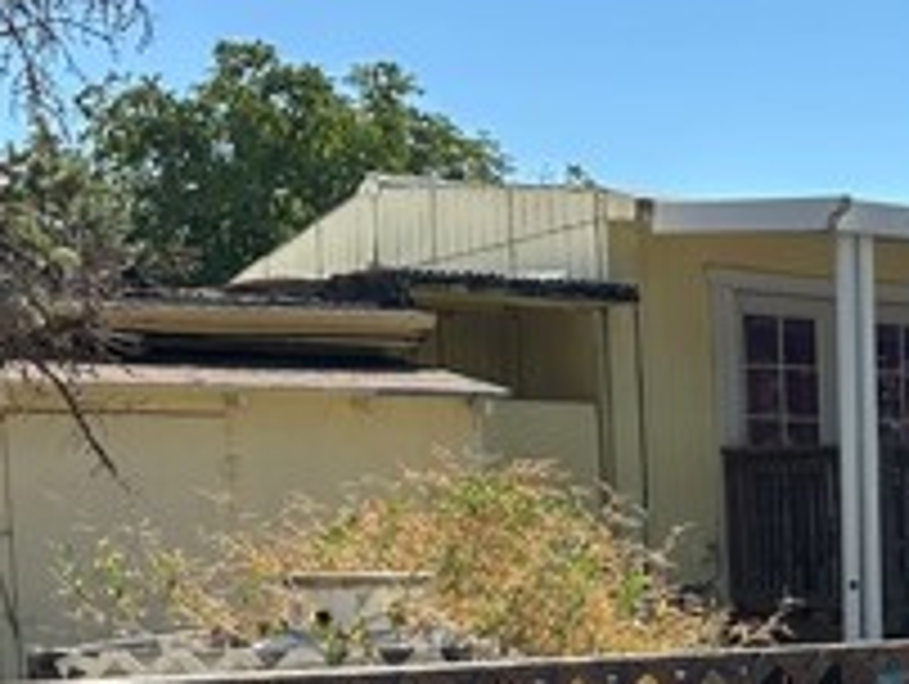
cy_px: 716
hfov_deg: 23.3
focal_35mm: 76
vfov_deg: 18.8
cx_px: 1116
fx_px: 1998
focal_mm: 6.86
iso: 80
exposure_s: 1/3717
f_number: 1.78
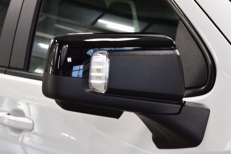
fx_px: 529
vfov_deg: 16.6
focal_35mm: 82
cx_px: 116
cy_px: 77
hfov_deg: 24.6
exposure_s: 1/60
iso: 1600
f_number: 7.1
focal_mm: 55
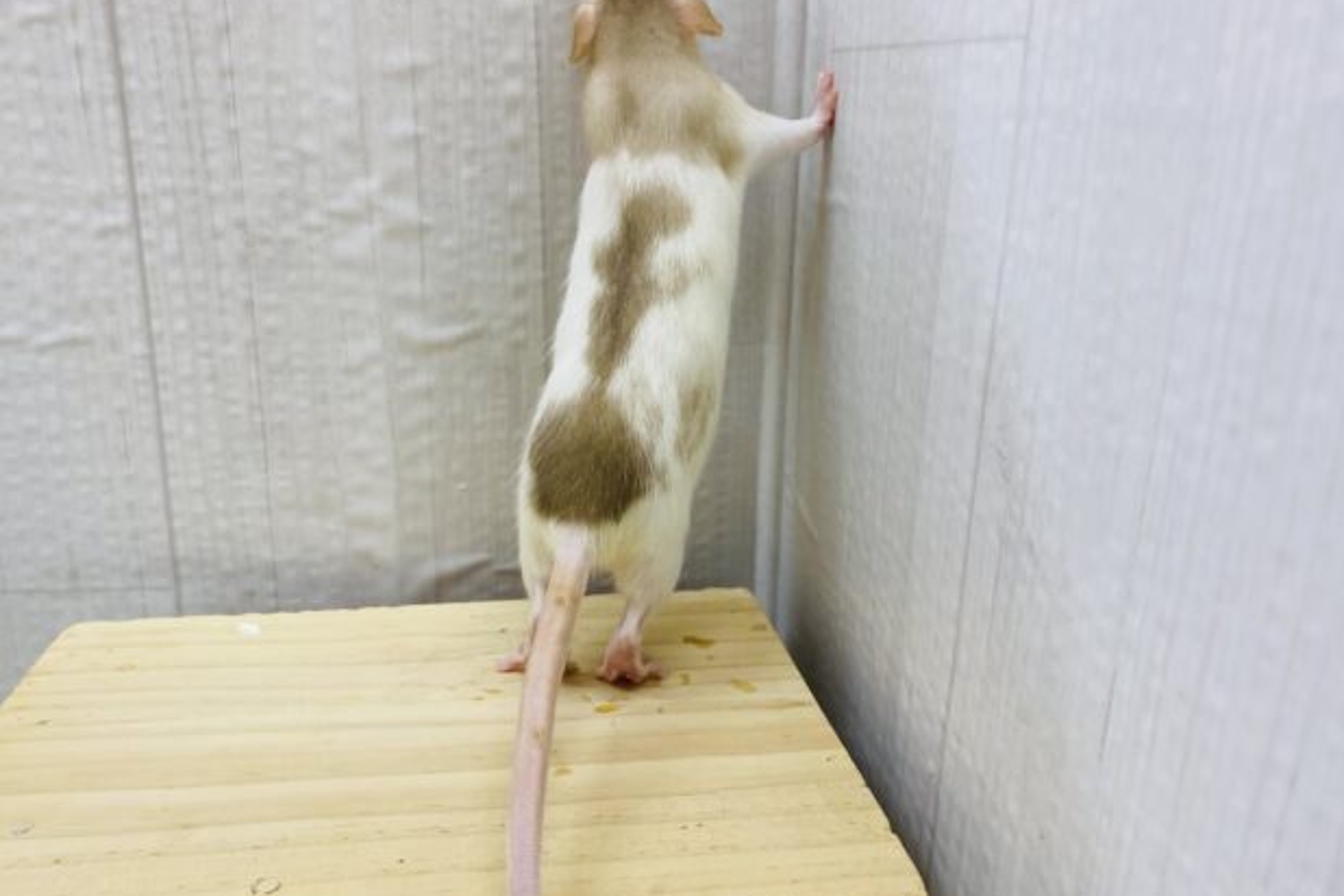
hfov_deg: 65.5
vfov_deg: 46.3
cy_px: 405
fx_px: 1045
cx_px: 661
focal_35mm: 28
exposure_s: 1/100
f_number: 1.8
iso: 125
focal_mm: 4.25
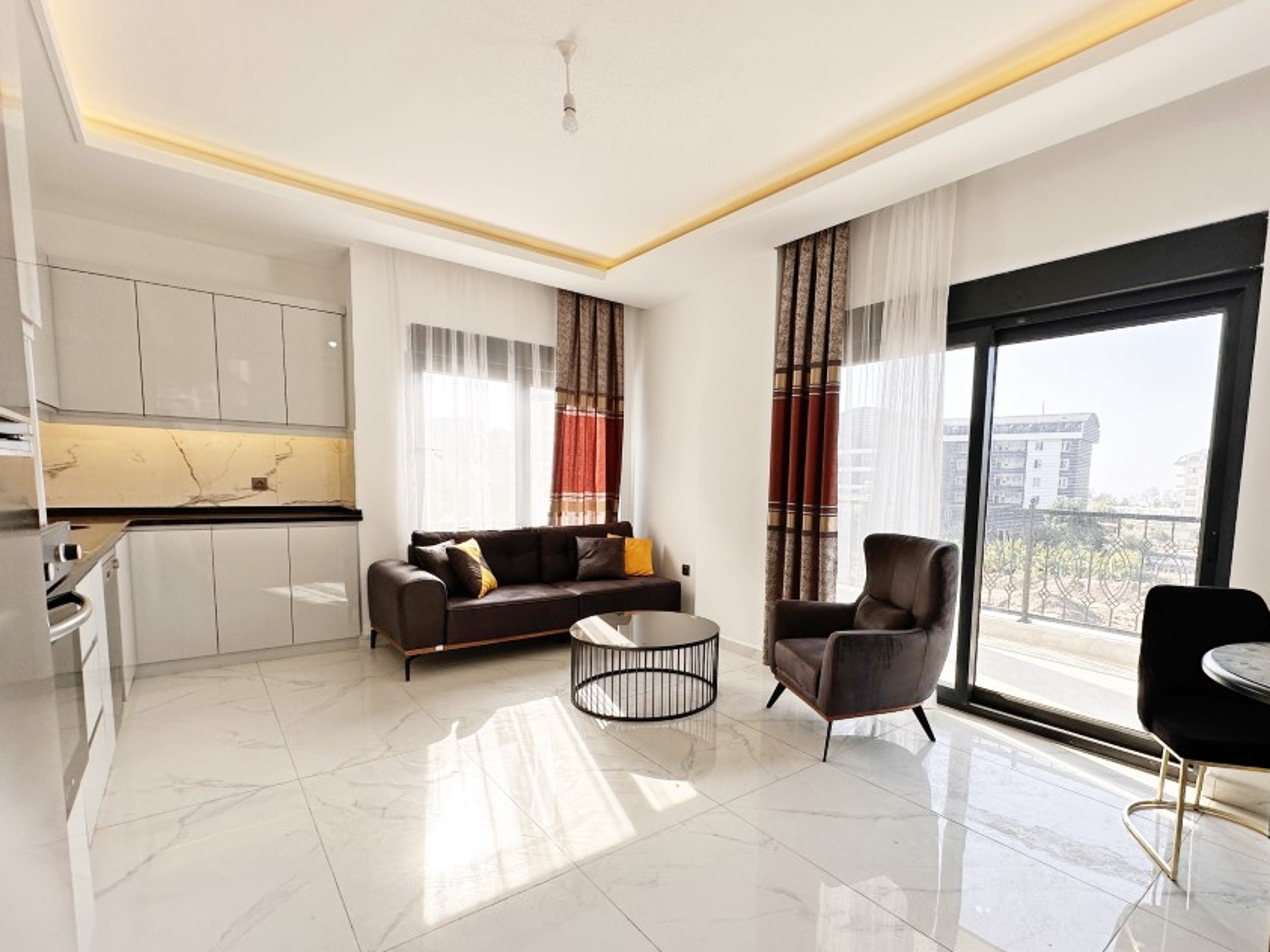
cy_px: 542
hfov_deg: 90.5
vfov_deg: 74.3
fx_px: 624
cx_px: 720
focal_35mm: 17
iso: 40
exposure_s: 1/373
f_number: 2.2
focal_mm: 2.22
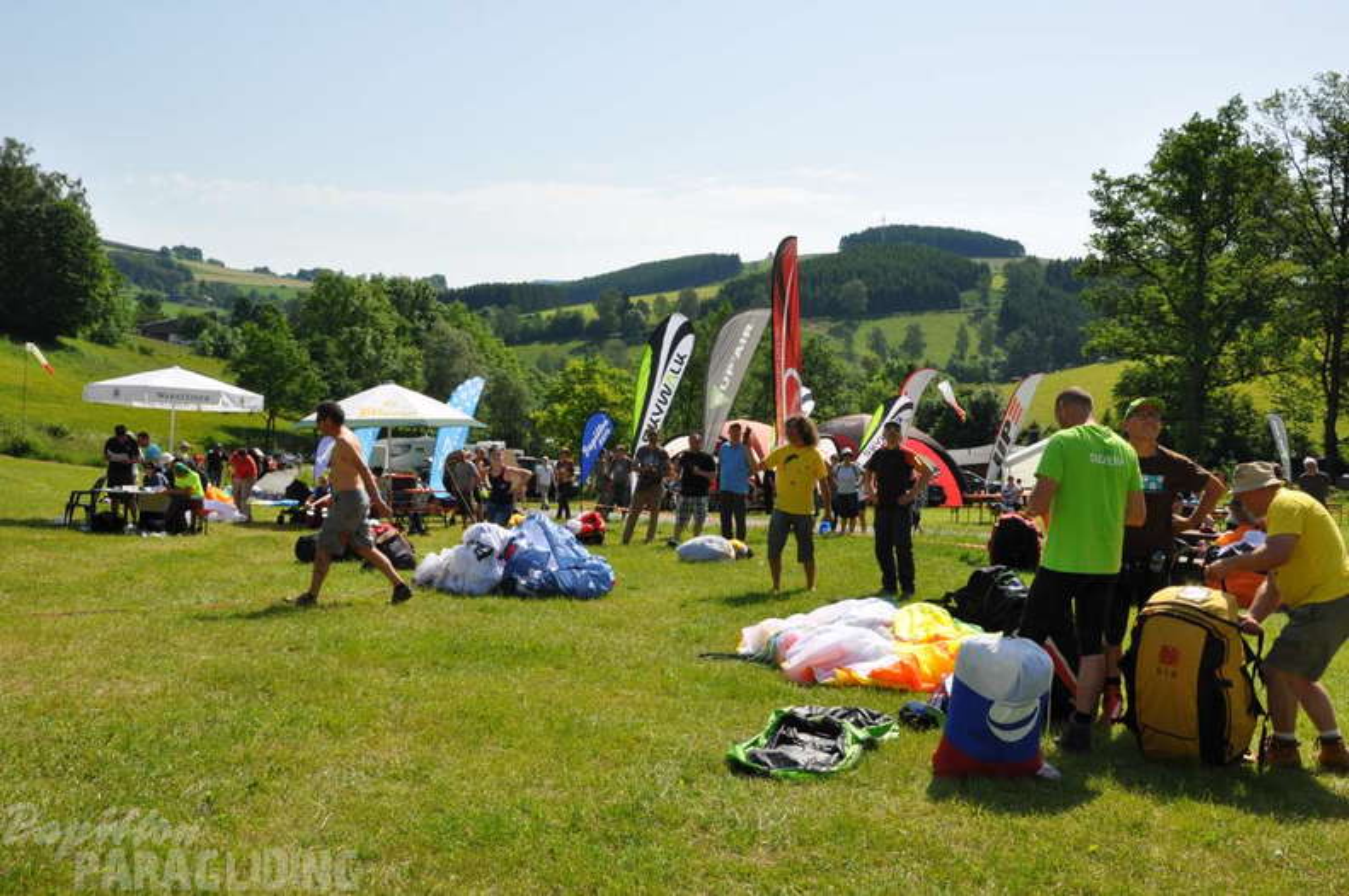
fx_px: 1403
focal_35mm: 38
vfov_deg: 35.4
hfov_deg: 51.3
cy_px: 448
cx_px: 674
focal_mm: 25
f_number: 14
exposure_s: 1/200
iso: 200
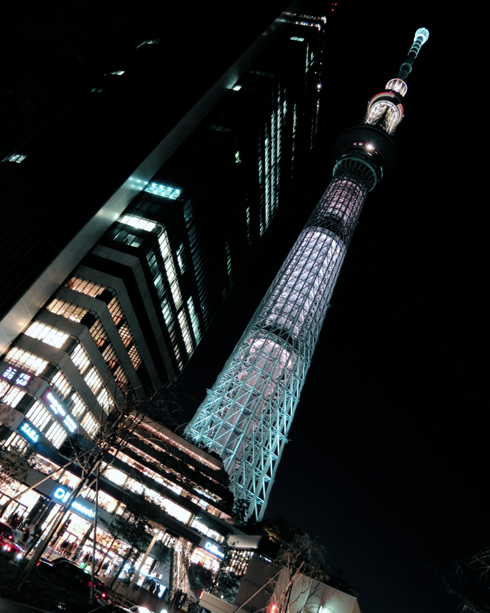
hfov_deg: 54.9
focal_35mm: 26
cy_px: 292
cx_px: 246
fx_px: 471
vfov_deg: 66.0
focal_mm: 5.1
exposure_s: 1/8
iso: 720
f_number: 2.5
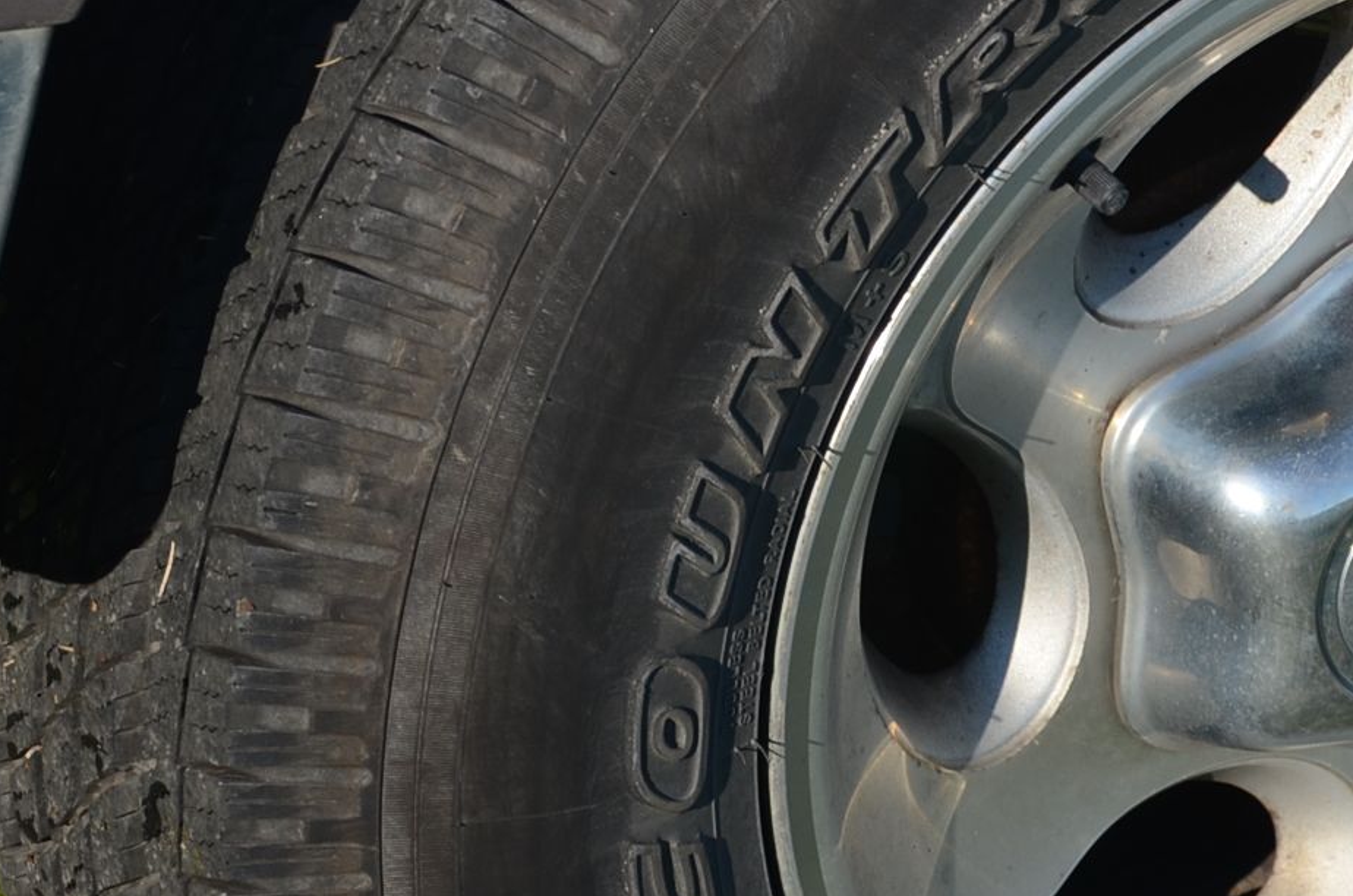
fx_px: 9301
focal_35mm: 248
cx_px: 1003
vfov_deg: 5.5
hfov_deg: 8.3
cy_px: 442
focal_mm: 62
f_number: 5.3
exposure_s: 1/125
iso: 160
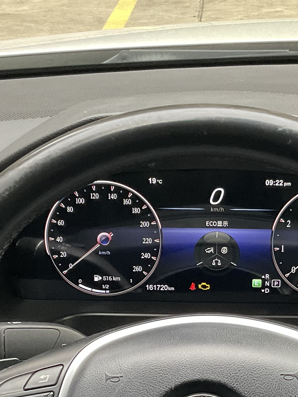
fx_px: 953
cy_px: 336
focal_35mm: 83
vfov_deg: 23.1
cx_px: 234
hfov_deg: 17.6
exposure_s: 1/60
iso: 125
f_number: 1.8
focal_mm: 3
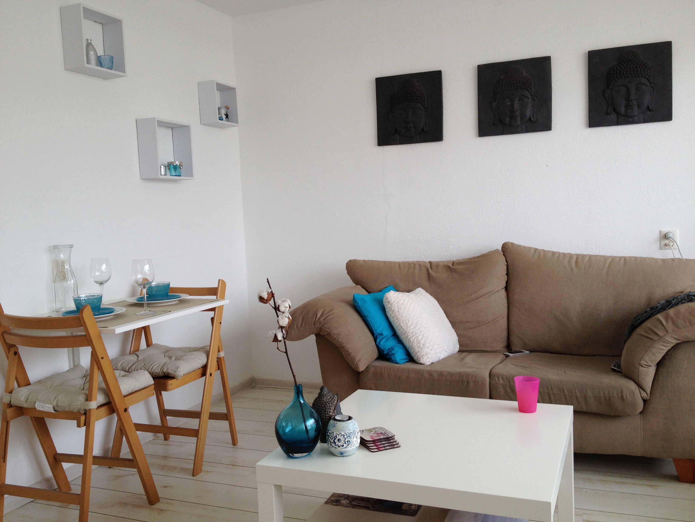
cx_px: 348
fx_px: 703
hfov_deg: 52.6
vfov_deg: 40.7
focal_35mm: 35
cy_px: 261
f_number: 2.4
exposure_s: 1/134
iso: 64
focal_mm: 4.28
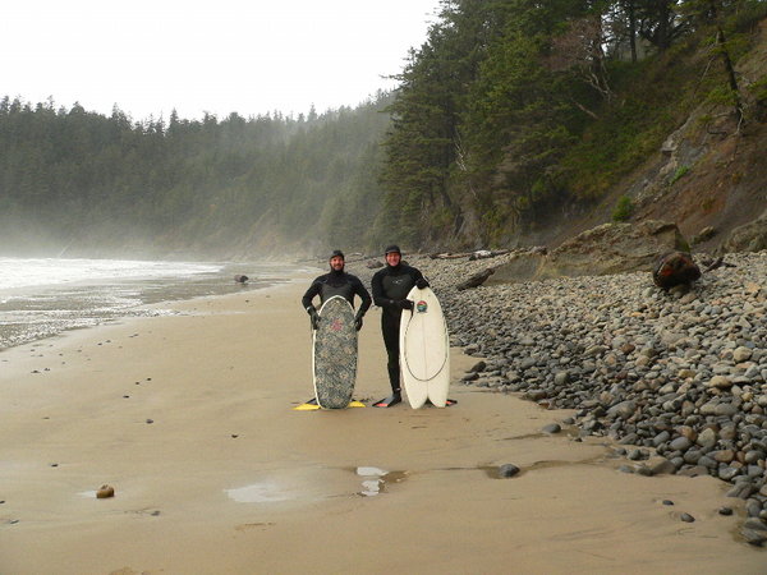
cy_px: 288
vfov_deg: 39.7
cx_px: 384
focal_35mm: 36
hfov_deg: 51.4
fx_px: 798
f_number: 4
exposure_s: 1/160
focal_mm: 6
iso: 200
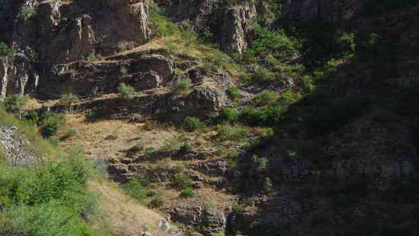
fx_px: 800
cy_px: 104
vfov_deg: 16.8
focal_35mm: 72
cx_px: 96
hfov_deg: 28.8
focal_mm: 29.4
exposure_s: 1/60
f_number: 10
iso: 200
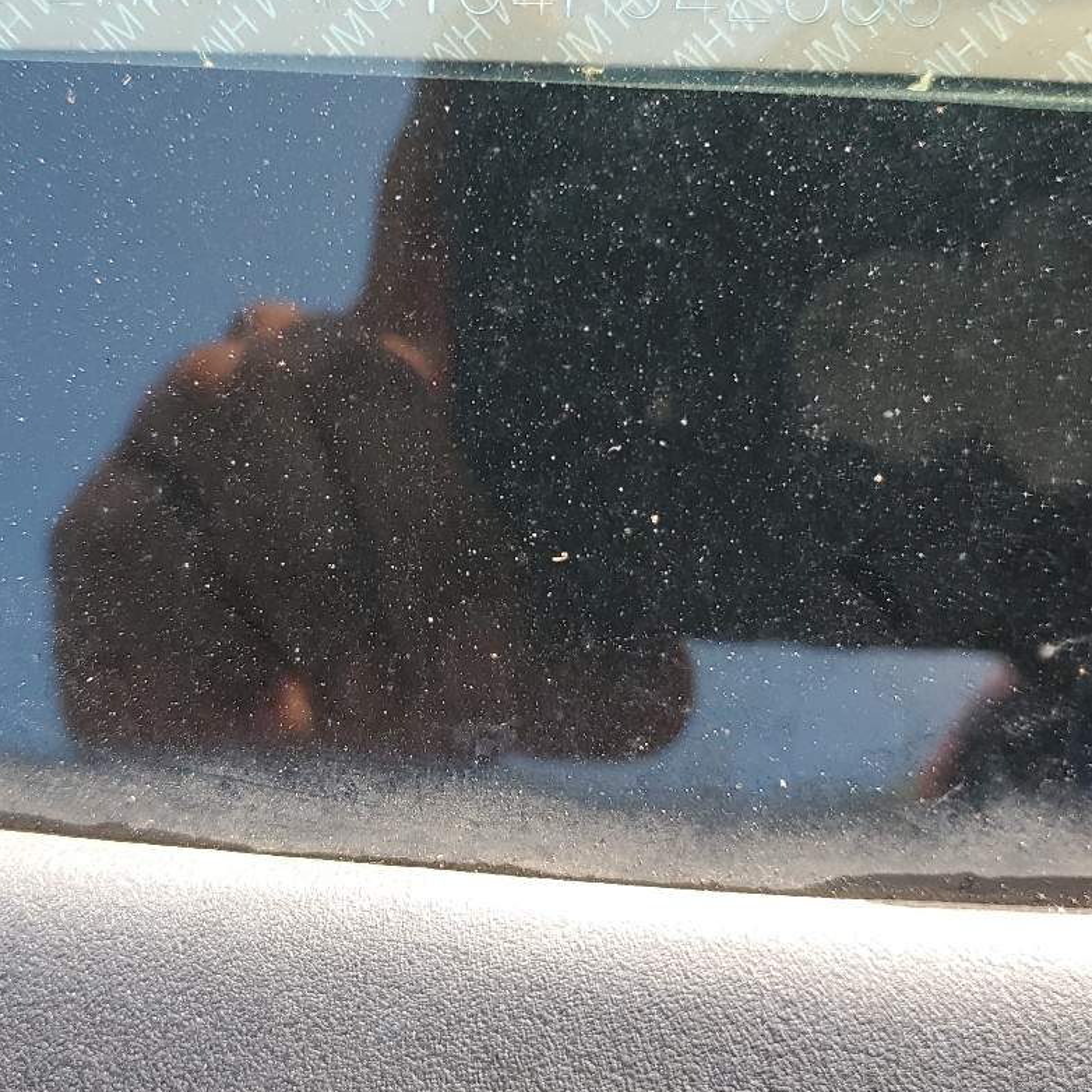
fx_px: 1677
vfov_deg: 36.0
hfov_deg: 36.0
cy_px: 451
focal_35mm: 47
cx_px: 490
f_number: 1.5
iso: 50
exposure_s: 1/227
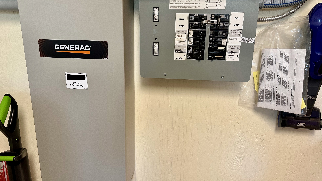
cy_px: 84
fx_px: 231
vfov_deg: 42.9
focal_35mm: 27
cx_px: 160
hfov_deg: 69.9
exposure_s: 1/60
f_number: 1.78
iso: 160
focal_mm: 6.86
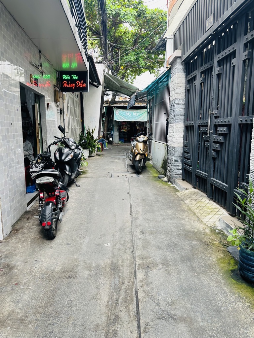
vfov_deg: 71.6
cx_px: 127
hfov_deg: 56.8
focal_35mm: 24
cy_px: 169
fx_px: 235
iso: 64
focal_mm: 6.86
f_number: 1.78
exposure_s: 1/171
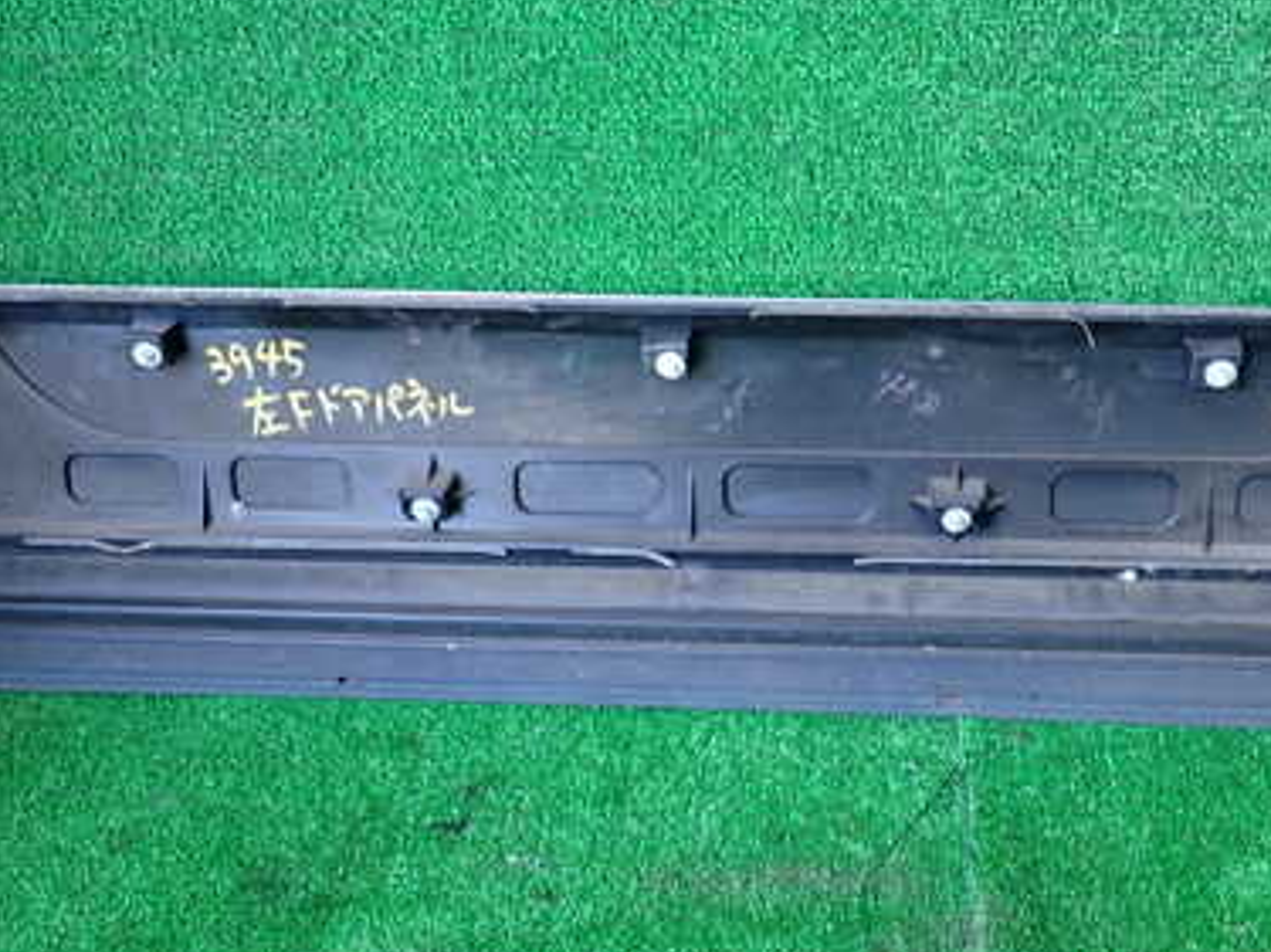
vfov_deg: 35.9
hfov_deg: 46.7
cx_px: 732
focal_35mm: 40
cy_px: 491
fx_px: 1468
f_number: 2
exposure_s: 1/50
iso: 200
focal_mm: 4.5
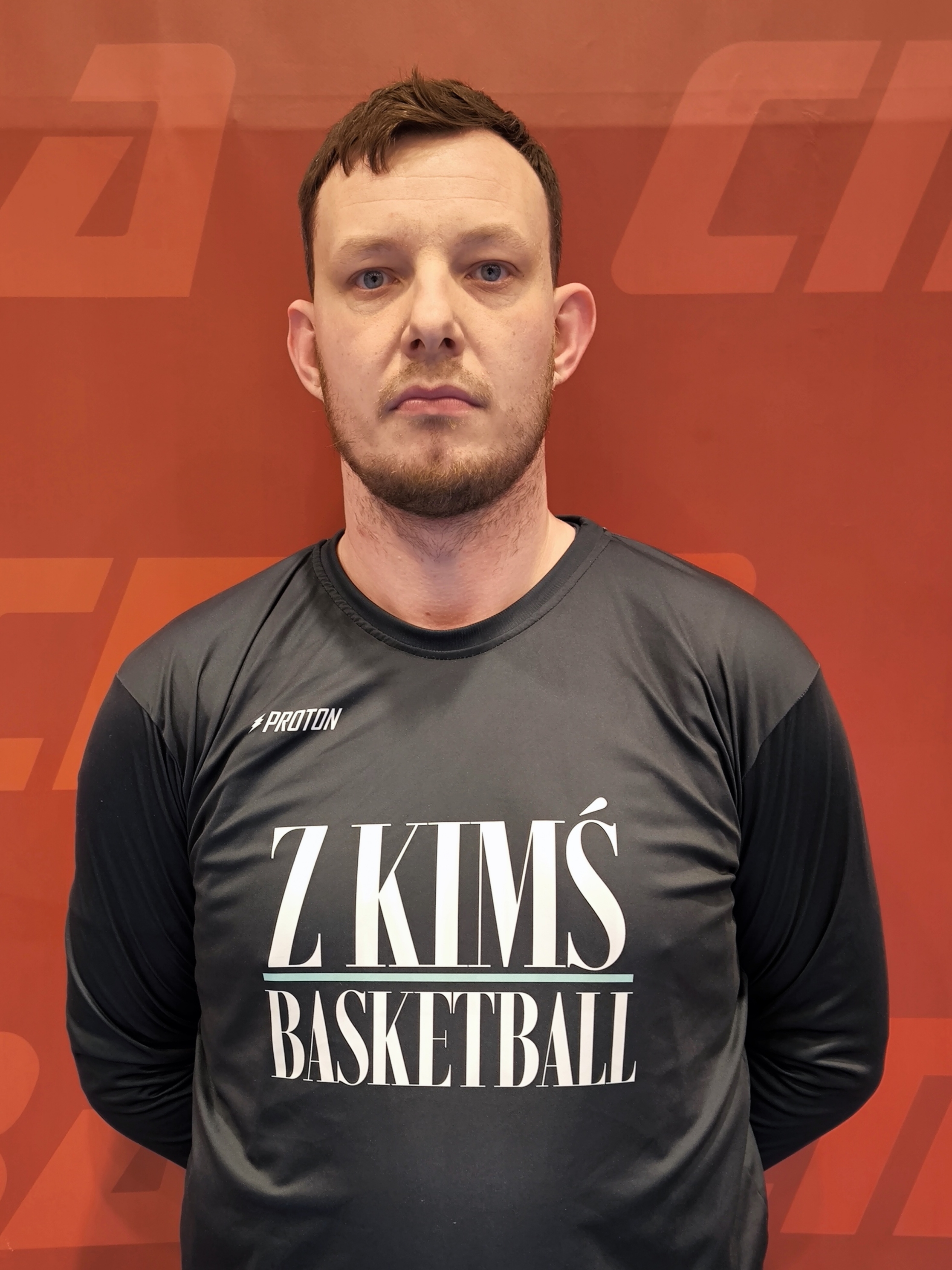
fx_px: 1064
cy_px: 635
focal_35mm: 29
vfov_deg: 61.7
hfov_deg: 48.2
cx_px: 476
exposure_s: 1/50
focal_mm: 6.92
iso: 250
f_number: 1.9
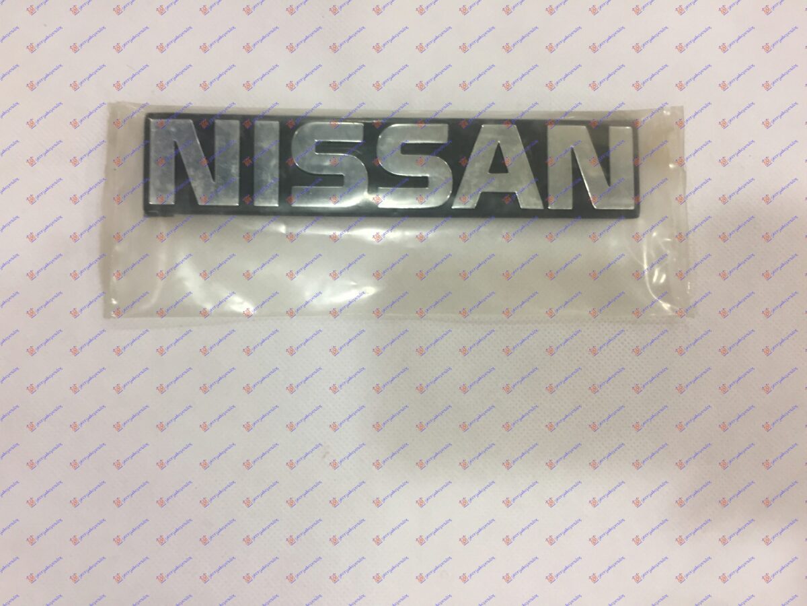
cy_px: 303
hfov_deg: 61.7
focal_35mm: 29
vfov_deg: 48.2
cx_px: 404
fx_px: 676
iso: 100
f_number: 2.2
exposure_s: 1/33
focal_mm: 4.15
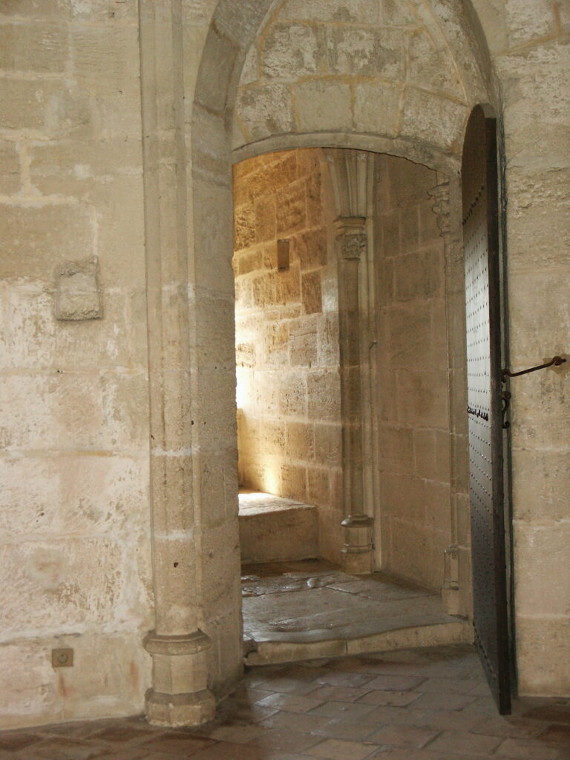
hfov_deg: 26.6
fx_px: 1208
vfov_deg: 34.9
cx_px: 285
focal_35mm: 55
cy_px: 380
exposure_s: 1/45
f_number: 3.6
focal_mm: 11.44
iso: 200
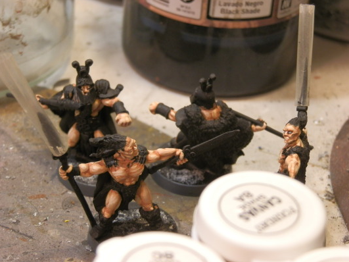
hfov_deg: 19.8
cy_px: 130
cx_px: 175
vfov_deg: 14.9
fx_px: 998
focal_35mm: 99
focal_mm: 17.64
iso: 200
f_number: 4
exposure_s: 1/15
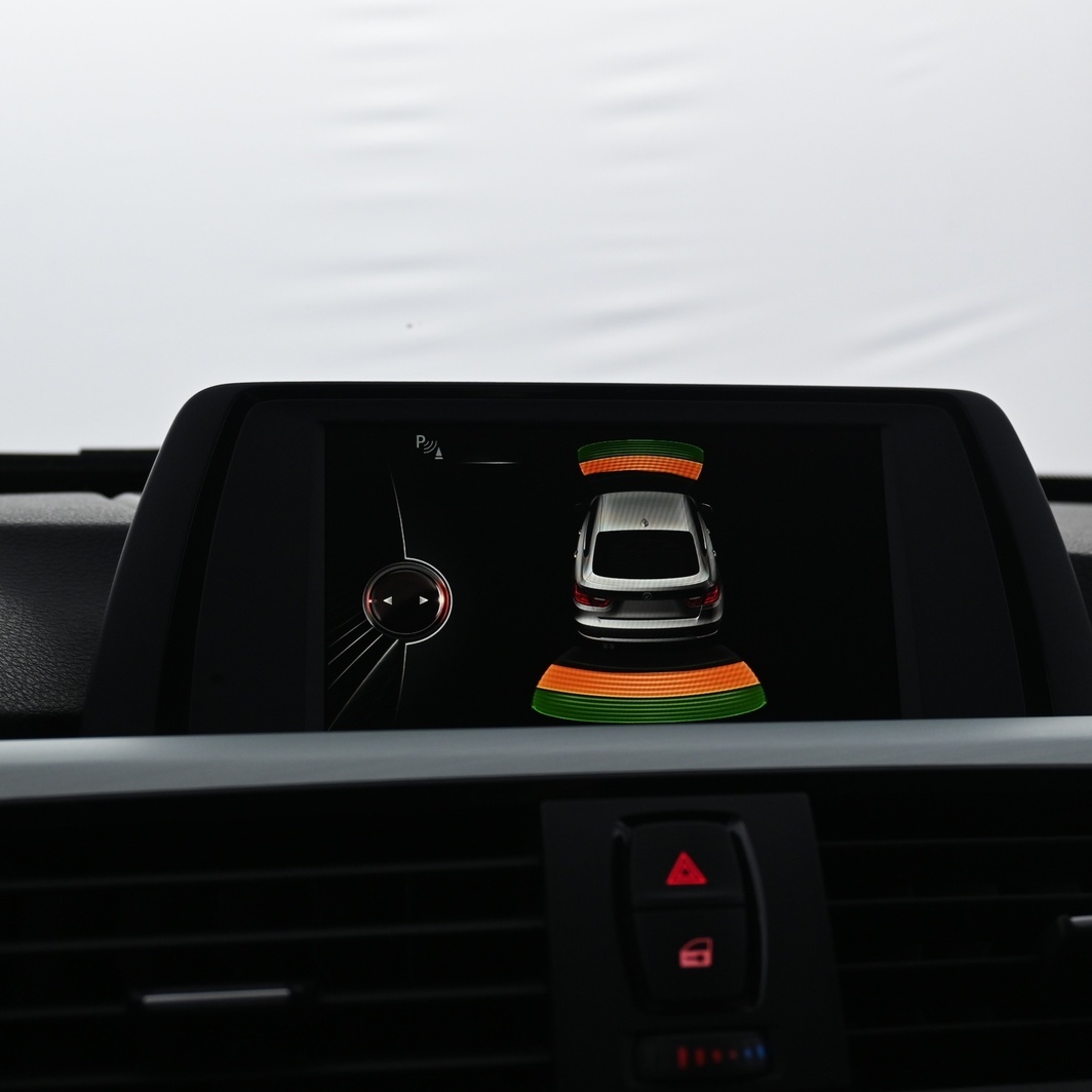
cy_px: 547
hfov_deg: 37.7
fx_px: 1593
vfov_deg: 37.8
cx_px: 642
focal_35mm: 45
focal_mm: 23
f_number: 4.2
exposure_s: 1/40
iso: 560
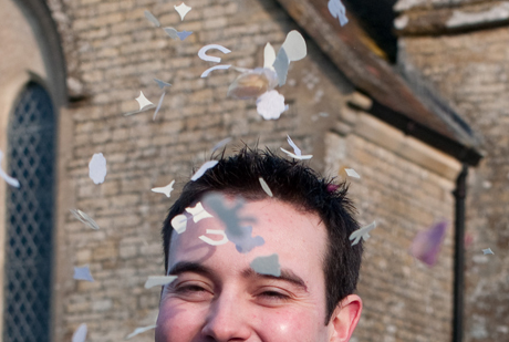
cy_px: 537
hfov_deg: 16.5
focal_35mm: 124
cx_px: 322
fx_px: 1757
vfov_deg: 10.7
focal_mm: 28
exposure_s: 1/1000
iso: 160
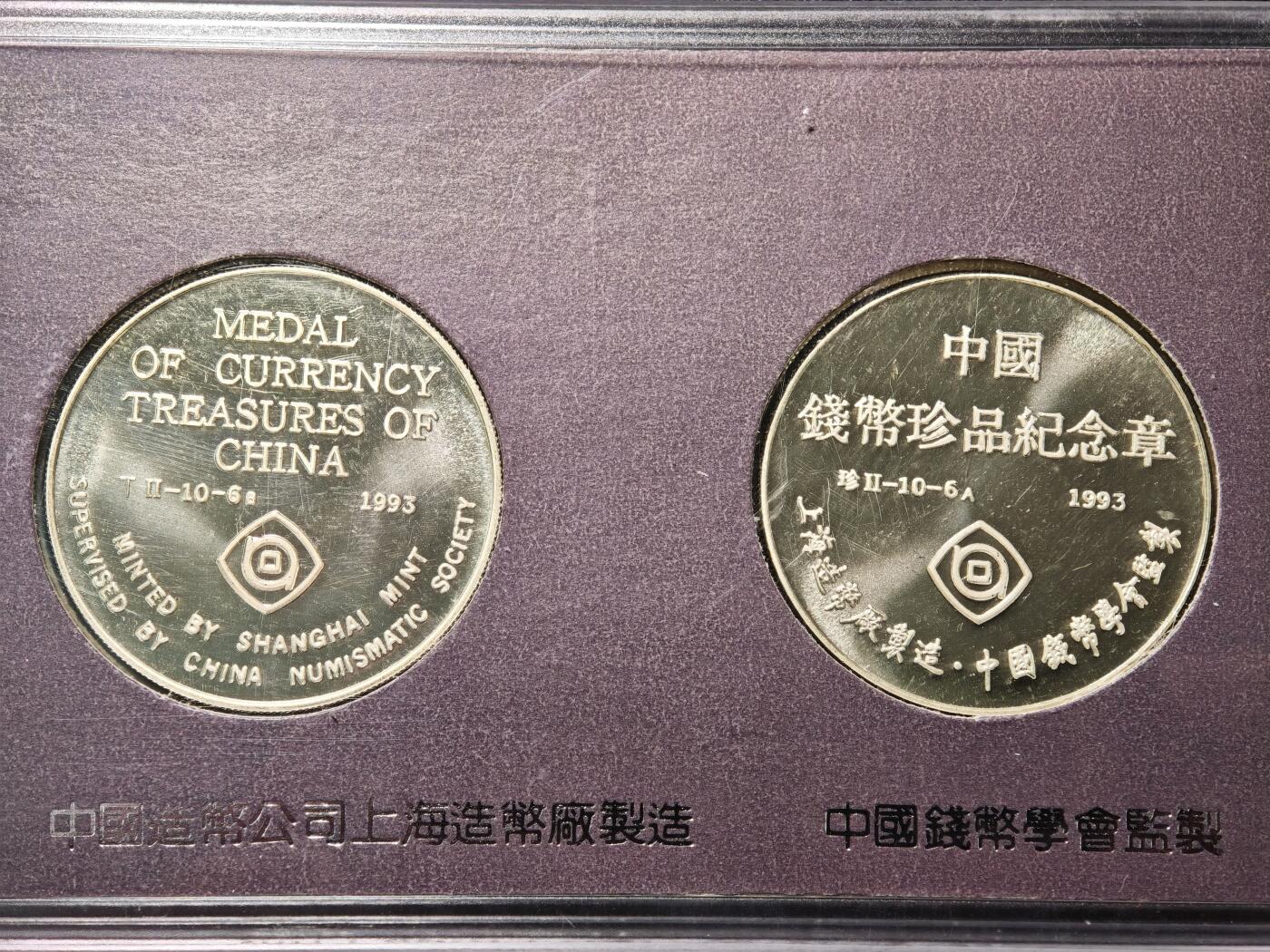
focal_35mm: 60
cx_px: 635
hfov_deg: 32.2
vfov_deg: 24.4
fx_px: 2201
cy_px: 476
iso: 500
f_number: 2
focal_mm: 9
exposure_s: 1/113
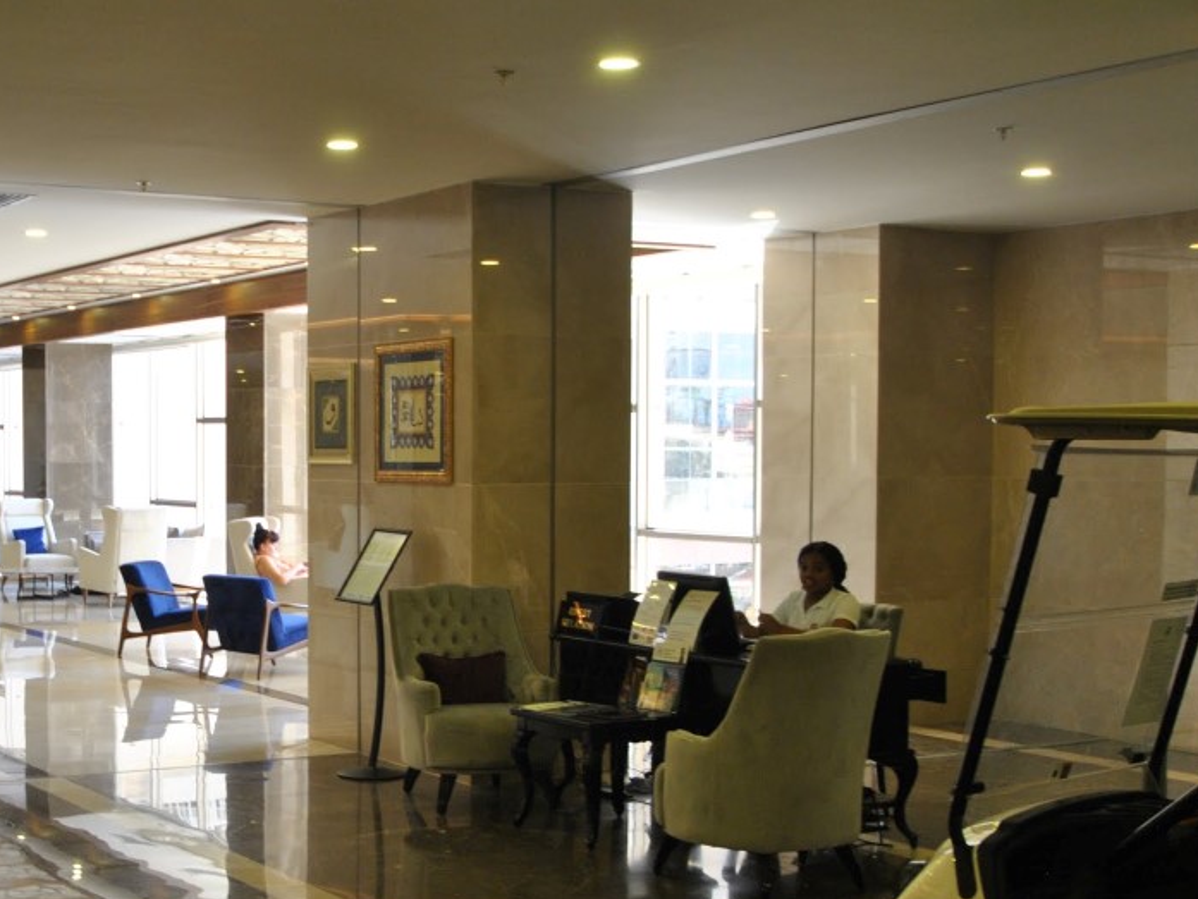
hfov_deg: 33.0
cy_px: 564
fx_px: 1973
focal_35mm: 57
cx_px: 283
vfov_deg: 25.6
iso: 320
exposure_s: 1/30
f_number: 4.5
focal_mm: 24
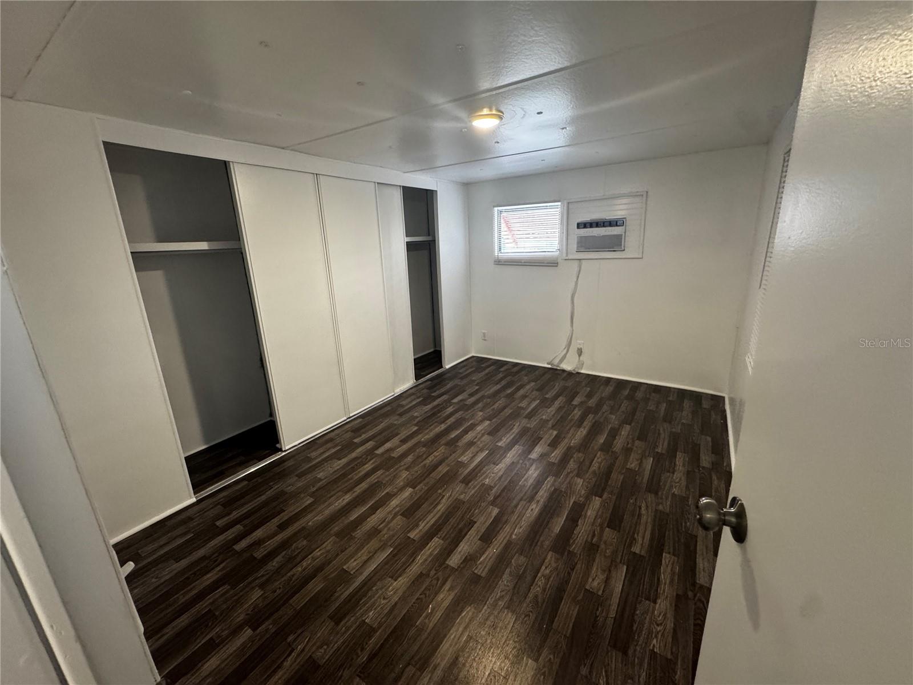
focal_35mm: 14
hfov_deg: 102.1
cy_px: 342
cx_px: 456
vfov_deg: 85.7
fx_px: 369
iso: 320
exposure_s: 1/60
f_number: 2.2
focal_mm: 2.22
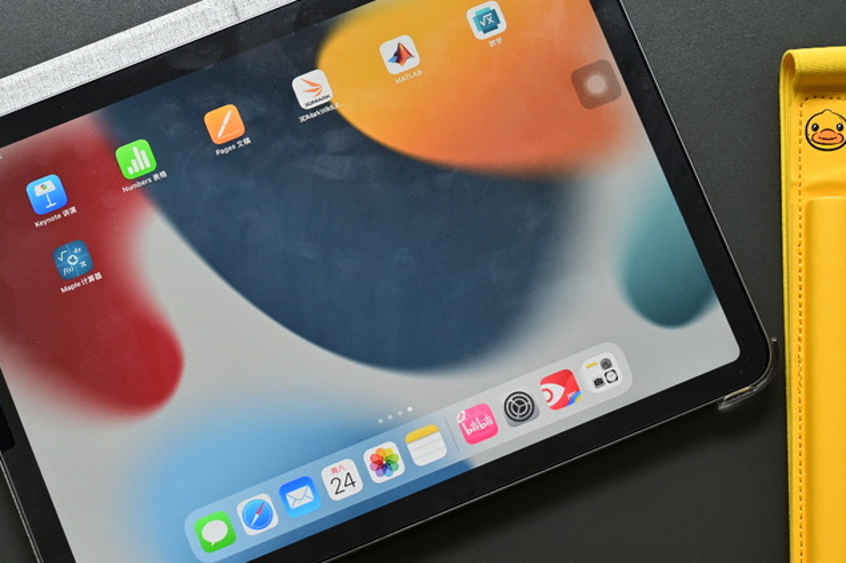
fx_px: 2255
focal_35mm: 96
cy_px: 299
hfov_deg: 21.2
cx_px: 447
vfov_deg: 14.2
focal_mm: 56
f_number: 8
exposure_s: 1/60
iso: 400
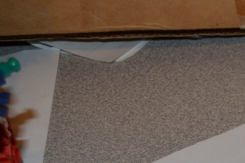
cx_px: 419
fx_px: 910
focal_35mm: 134
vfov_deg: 10.0
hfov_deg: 13.9
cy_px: 221
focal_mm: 26
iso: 200
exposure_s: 1/30
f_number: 5.6
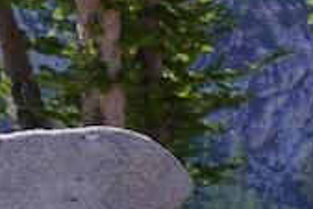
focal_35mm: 531
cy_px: -227
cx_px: -715
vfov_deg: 2.6
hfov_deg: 3.7
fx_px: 4621
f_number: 9
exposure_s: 1/160
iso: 100
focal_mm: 50
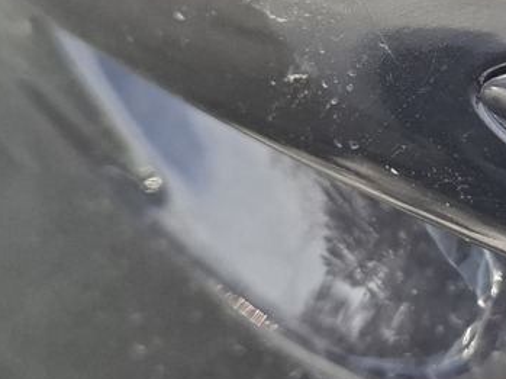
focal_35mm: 95
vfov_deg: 15.5
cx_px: 565
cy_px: 115
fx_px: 1387
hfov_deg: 19.7
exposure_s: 1/318
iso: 50
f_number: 1.8
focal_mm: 5.54
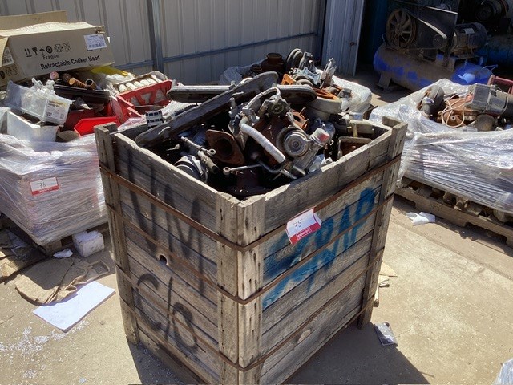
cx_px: 256
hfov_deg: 58.4
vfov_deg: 45.4
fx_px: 459
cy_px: 192
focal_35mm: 31
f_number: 2.4
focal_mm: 3.3
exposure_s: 1/702
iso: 25
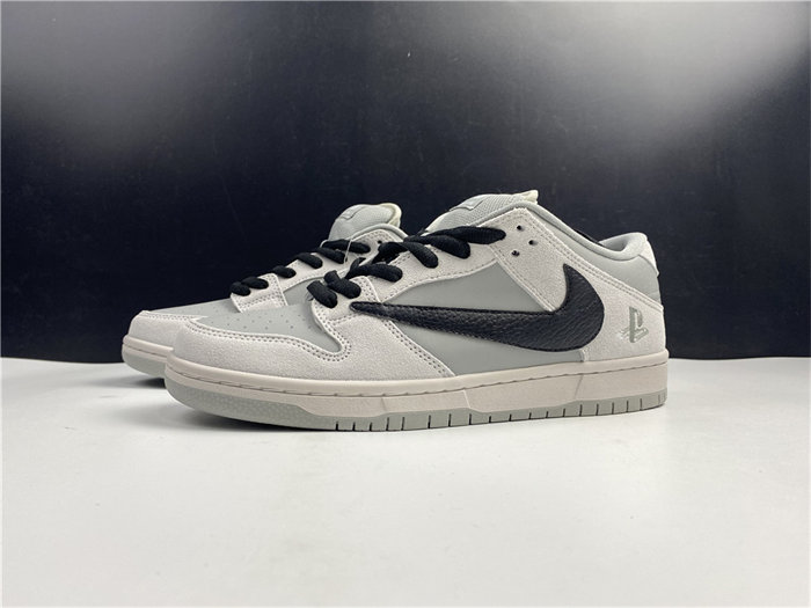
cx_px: 406
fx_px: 609
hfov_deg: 67.3
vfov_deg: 53.1
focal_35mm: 26
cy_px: 304
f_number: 1.8
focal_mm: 4.25
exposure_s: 1/100
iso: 64
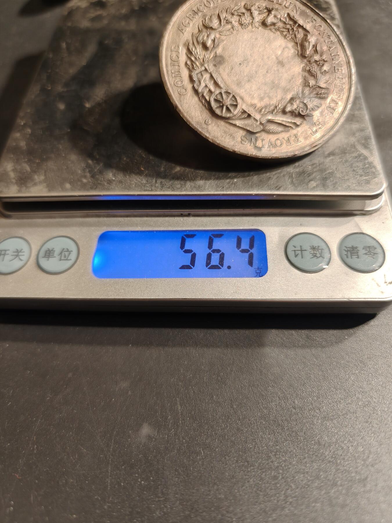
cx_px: 196
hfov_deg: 58.9
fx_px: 347
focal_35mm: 23
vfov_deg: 73.9
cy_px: 262
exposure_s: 1/100
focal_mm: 6.06
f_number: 1.6
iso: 160
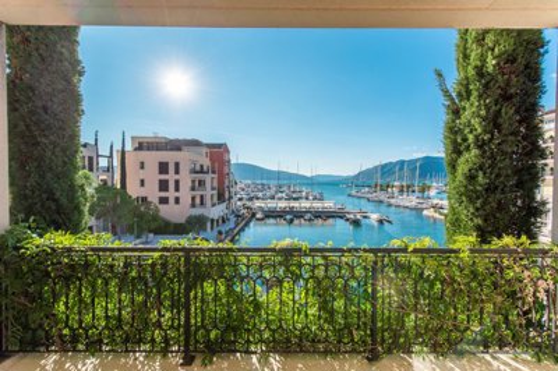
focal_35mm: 14
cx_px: 279
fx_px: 217
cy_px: 186
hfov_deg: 104.3
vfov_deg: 81.1
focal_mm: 14
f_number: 5
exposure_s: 1/1000
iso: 50
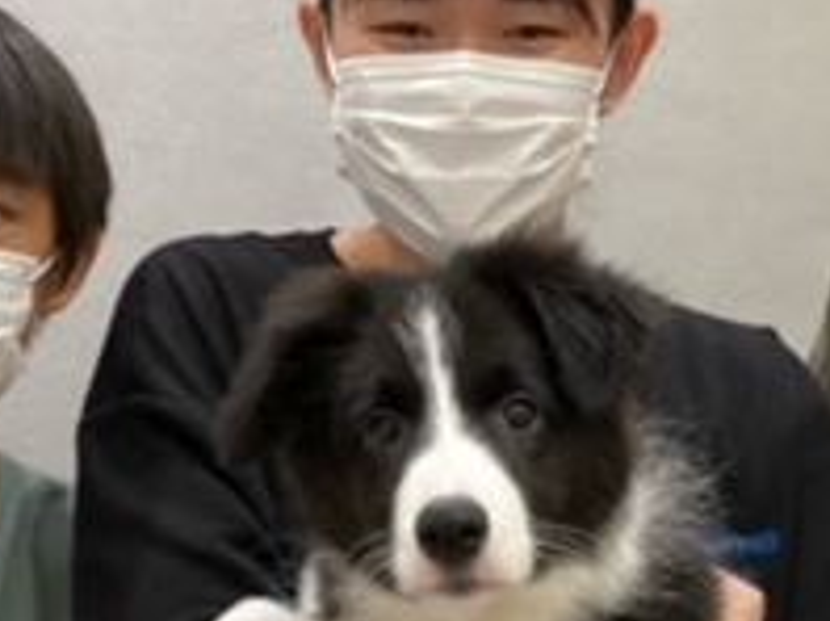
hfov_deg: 23.0
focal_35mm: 85
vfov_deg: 17.3
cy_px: 327
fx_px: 2036
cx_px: 453
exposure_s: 1/60
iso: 50
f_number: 1.8
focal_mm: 3.99
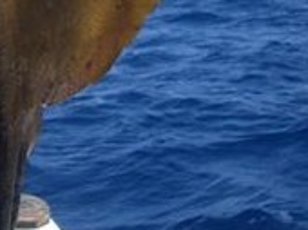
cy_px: -94
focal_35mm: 137
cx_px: -105
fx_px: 1217
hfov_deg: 13.8
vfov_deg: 10.5
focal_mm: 6.2
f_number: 5.6
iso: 64
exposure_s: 1/261
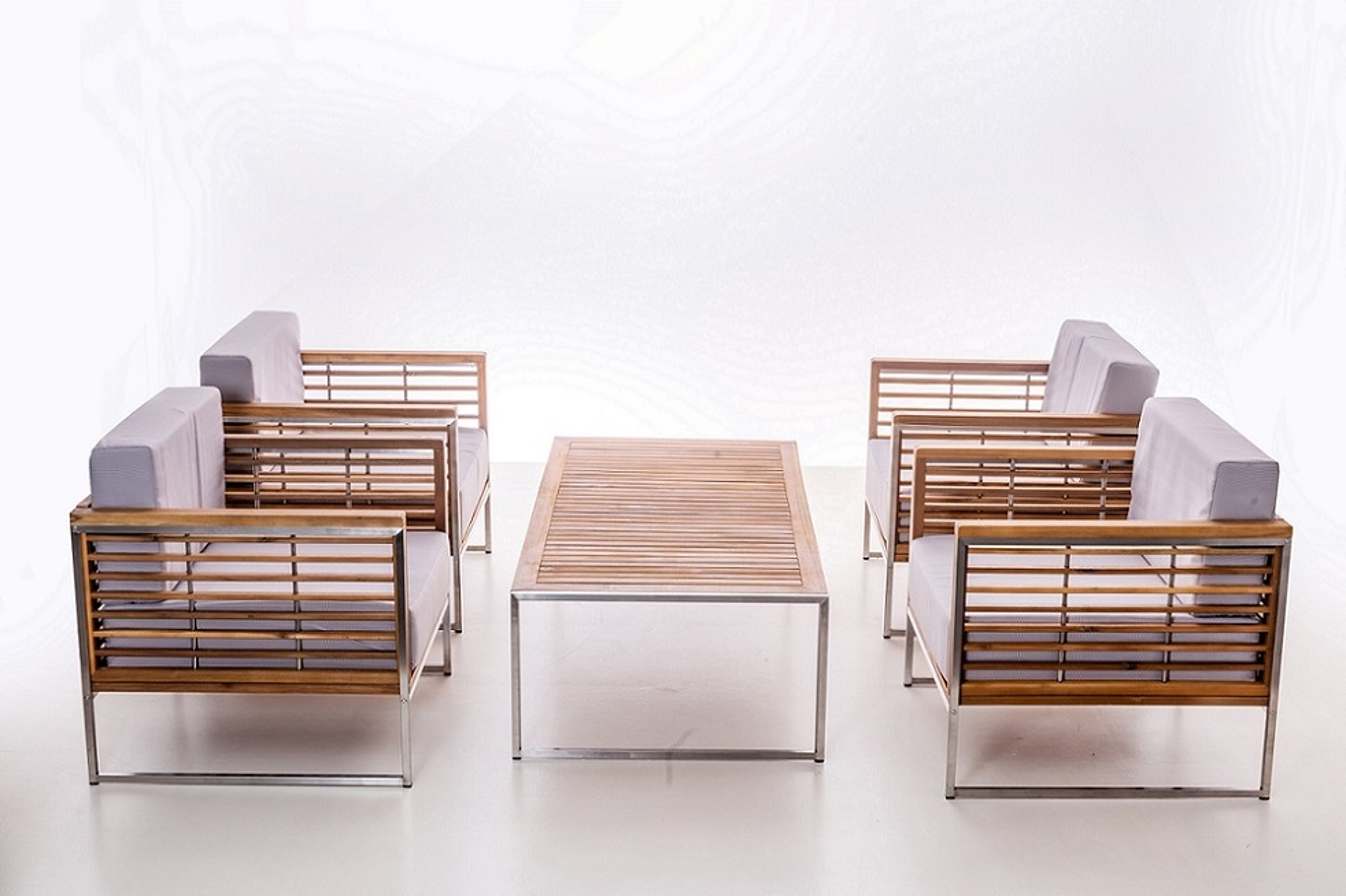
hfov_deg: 39.6
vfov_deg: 27.0
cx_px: 673
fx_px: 1869
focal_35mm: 50
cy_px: 448
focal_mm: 50
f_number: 16
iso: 100
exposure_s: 1/125
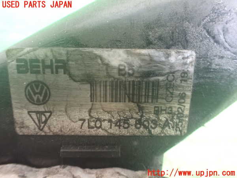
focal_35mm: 30
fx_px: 205
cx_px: 118
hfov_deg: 60.0
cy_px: 89
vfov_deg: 46.8
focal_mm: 5.4
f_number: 2.3
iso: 1250
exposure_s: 1/30
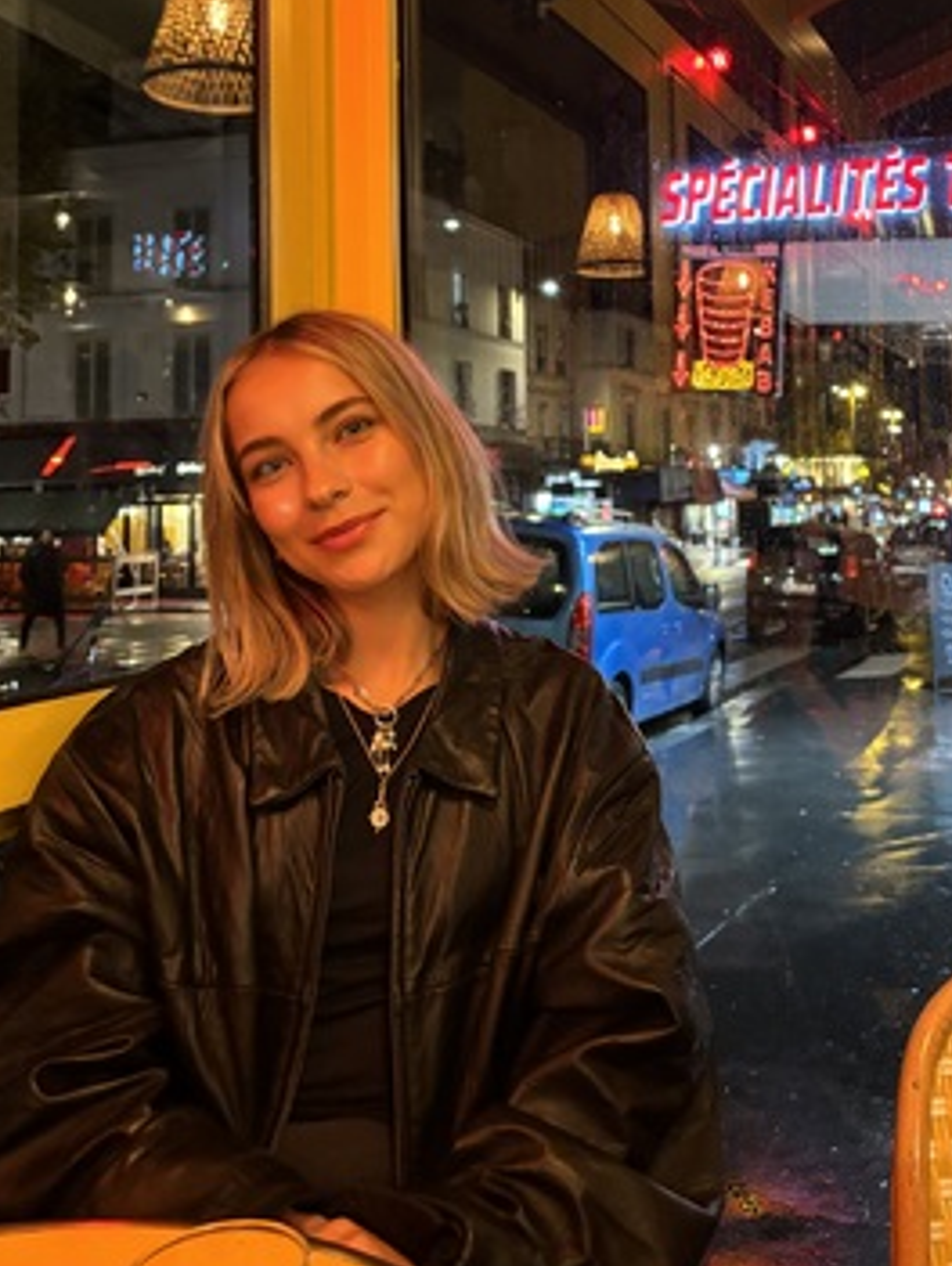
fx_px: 1354
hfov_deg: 38.3
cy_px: 397
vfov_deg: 49.0
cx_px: 636
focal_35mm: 37
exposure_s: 1/33
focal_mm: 5.96
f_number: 1.6
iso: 640
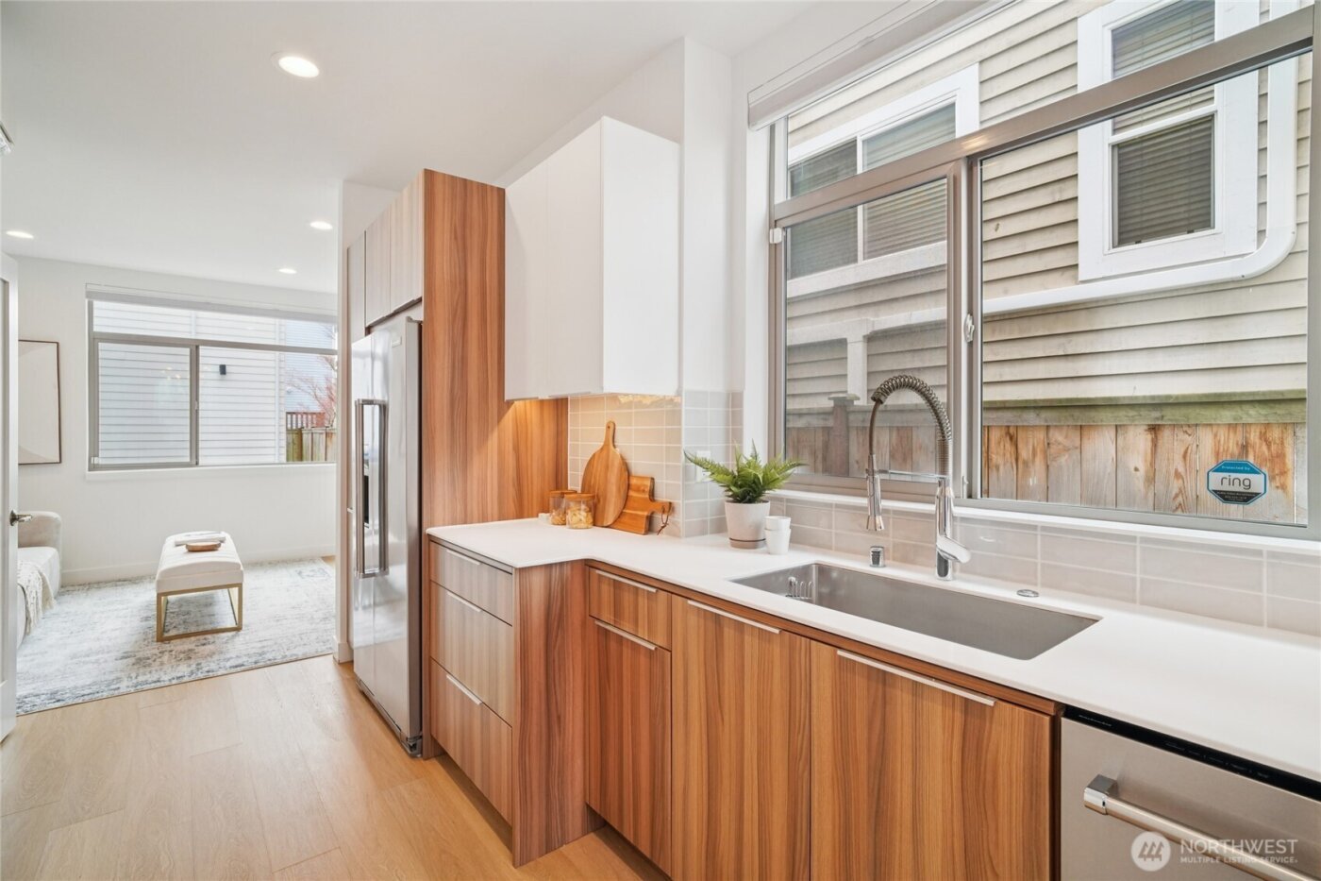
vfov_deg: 73.7
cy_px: 440
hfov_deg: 96.7
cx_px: 660
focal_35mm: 16
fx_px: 587
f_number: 8
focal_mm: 16
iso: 1600
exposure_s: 1/80
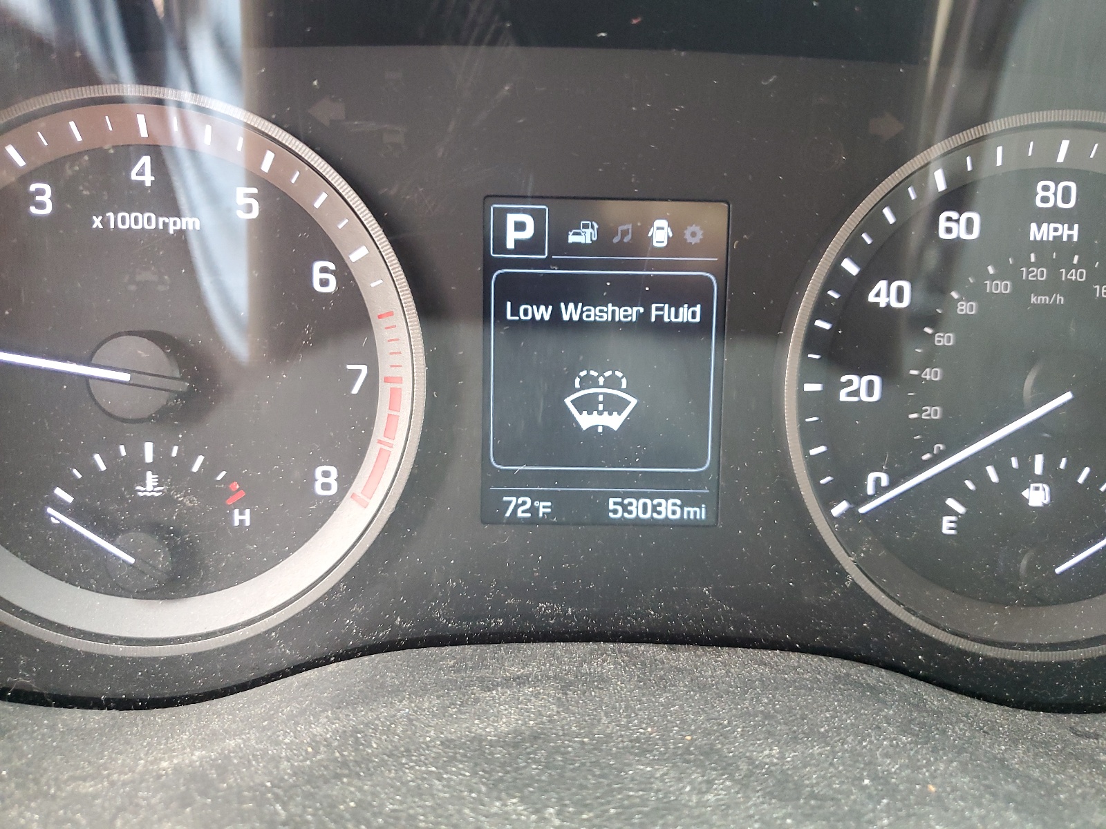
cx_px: 553
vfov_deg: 53.1
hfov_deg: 67.3
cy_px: 414
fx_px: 831
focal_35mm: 26
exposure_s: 1/60.2
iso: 217
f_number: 1.5
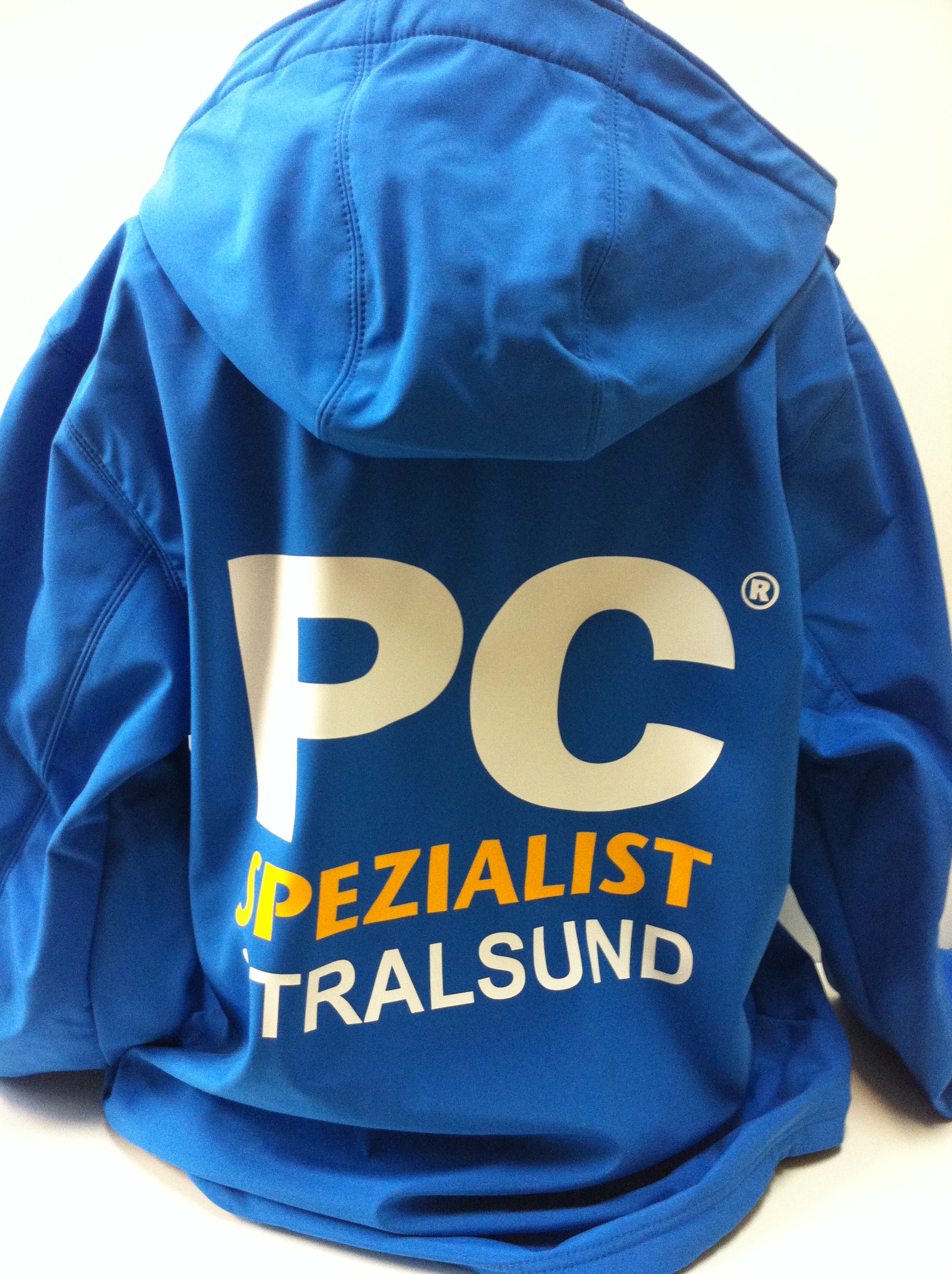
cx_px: 476
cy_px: 637
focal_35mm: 35
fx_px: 1287
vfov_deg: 52.7
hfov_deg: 40.6
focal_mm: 3.85
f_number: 2.8
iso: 320
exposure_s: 1/17
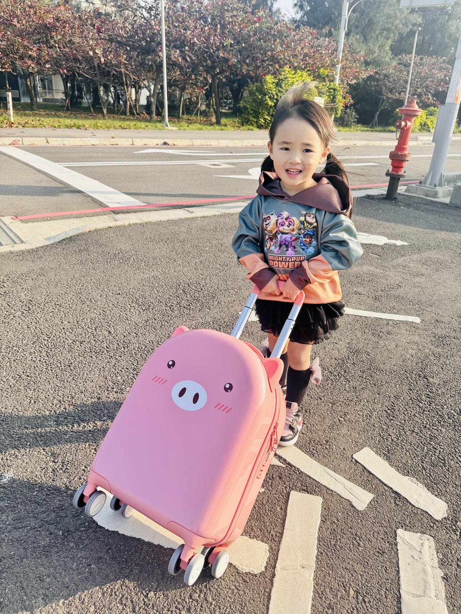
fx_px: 426
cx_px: 230
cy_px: 307
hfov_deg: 56.8
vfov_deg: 71.6
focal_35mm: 24
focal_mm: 6.86
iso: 80
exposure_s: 1/1285
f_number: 1.78
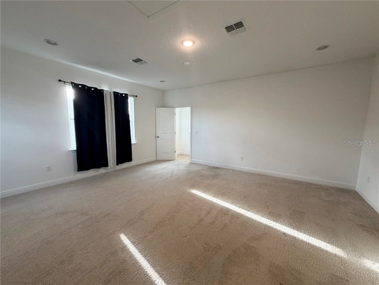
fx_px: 153
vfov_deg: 85.7
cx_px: 190
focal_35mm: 14
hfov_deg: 102.1
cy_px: 142
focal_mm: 2.22
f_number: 2.2
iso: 200
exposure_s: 1/60
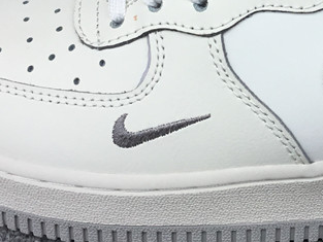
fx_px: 831
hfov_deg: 21.4
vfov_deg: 16.2
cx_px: 308
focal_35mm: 89
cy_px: -9
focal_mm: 3.3
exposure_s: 1/388
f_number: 2.4
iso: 25
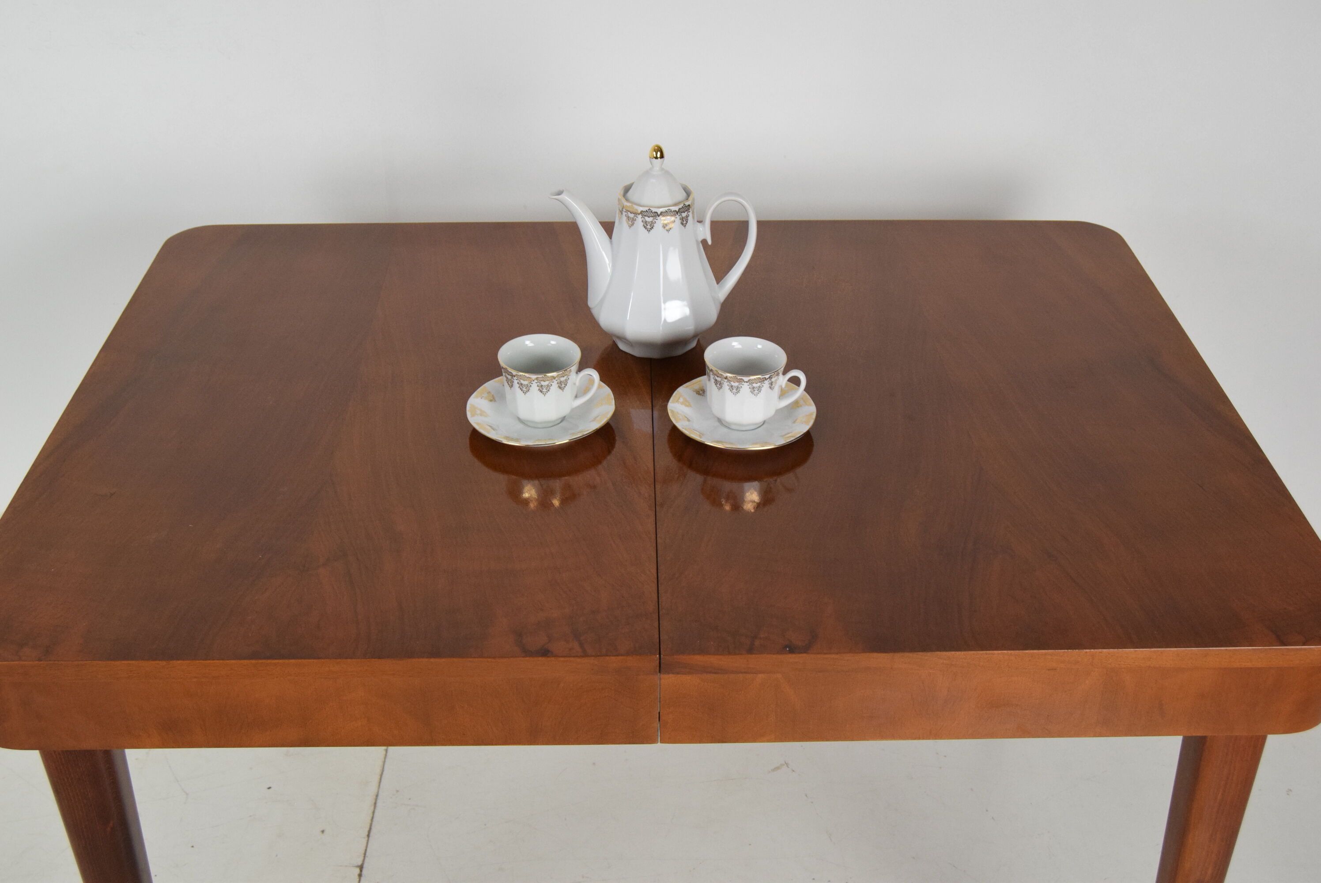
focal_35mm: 39
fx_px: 1432
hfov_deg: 49.5
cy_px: 442
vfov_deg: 34.3
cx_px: 660
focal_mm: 26
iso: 1600
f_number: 6.3
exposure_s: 1/160
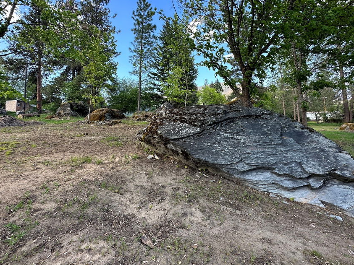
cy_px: 105
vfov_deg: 73.9
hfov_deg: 90.9
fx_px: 174
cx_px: 166
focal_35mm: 17
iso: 40
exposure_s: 1/215
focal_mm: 2.22
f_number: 2.2
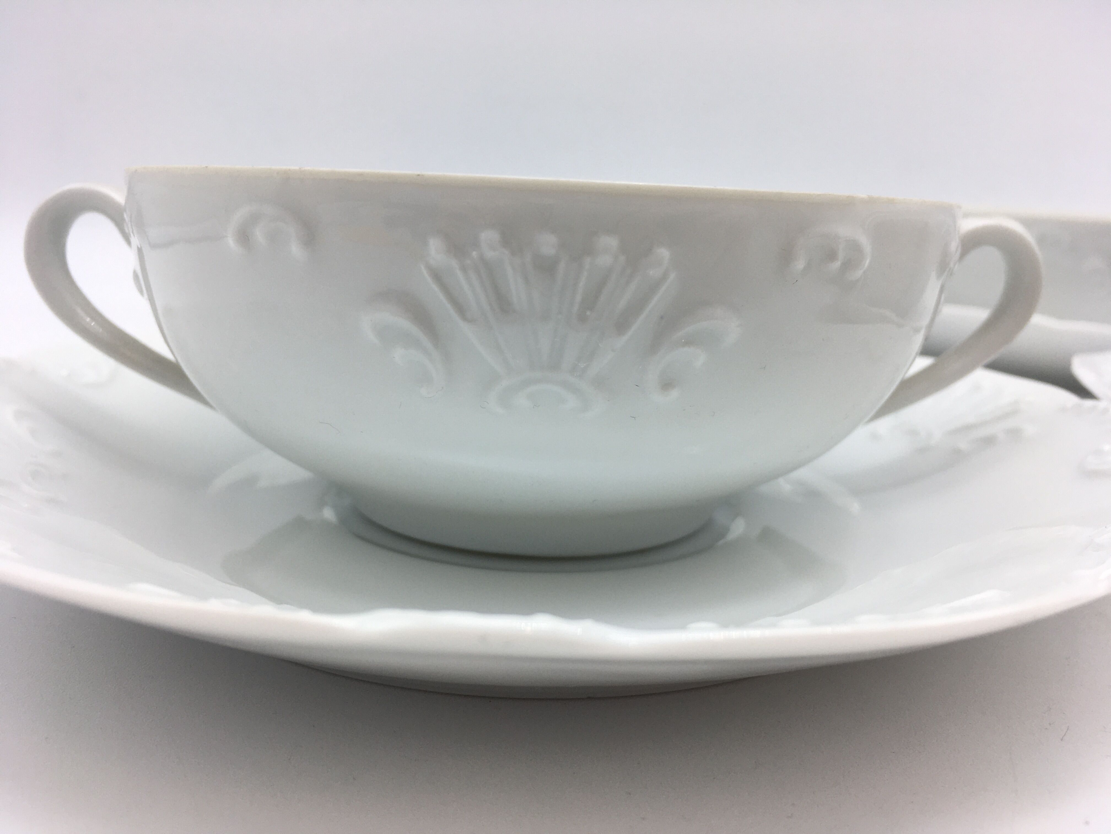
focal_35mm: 29
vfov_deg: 48.2
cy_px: 417
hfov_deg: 61.7
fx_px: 931
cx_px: 556
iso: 25
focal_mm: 4.15
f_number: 2.2
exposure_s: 1/187
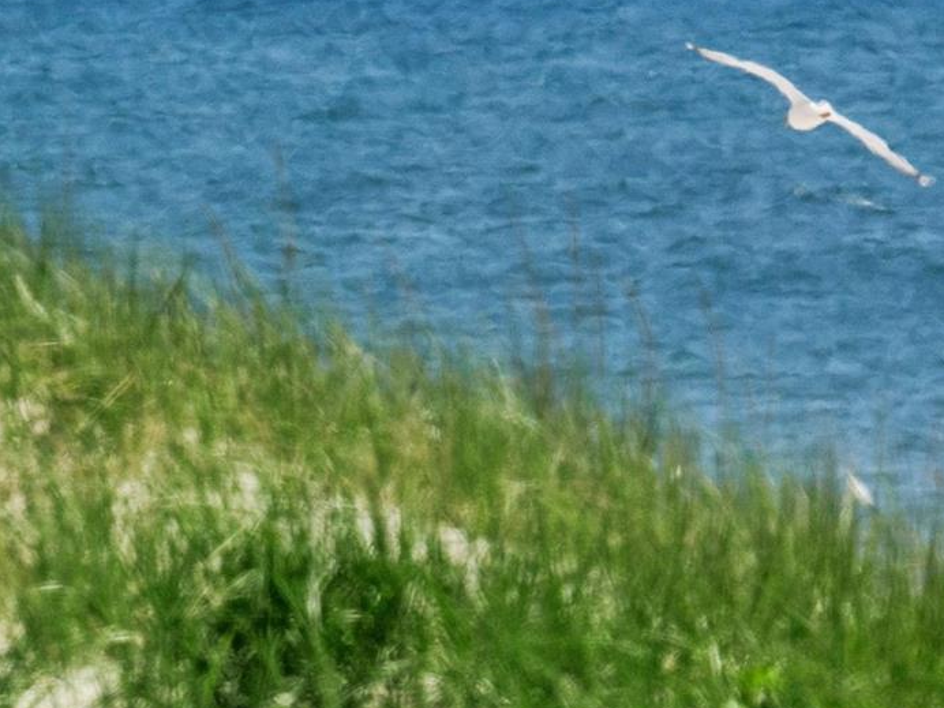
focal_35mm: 1707
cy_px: 194
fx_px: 46551
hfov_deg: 1.2
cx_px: 630
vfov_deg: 0.9
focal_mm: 400
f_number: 11
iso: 200
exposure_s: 1/1250
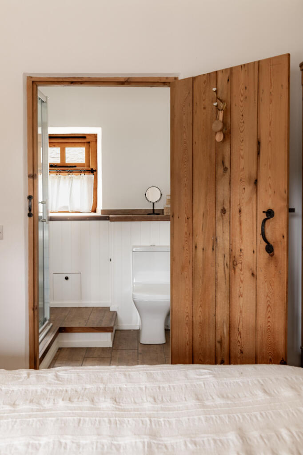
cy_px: 228
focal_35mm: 38
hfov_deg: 35.0
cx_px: 152
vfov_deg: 50.7
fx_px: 480
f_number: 7.1
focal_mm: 38
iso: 200
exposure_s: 1/13
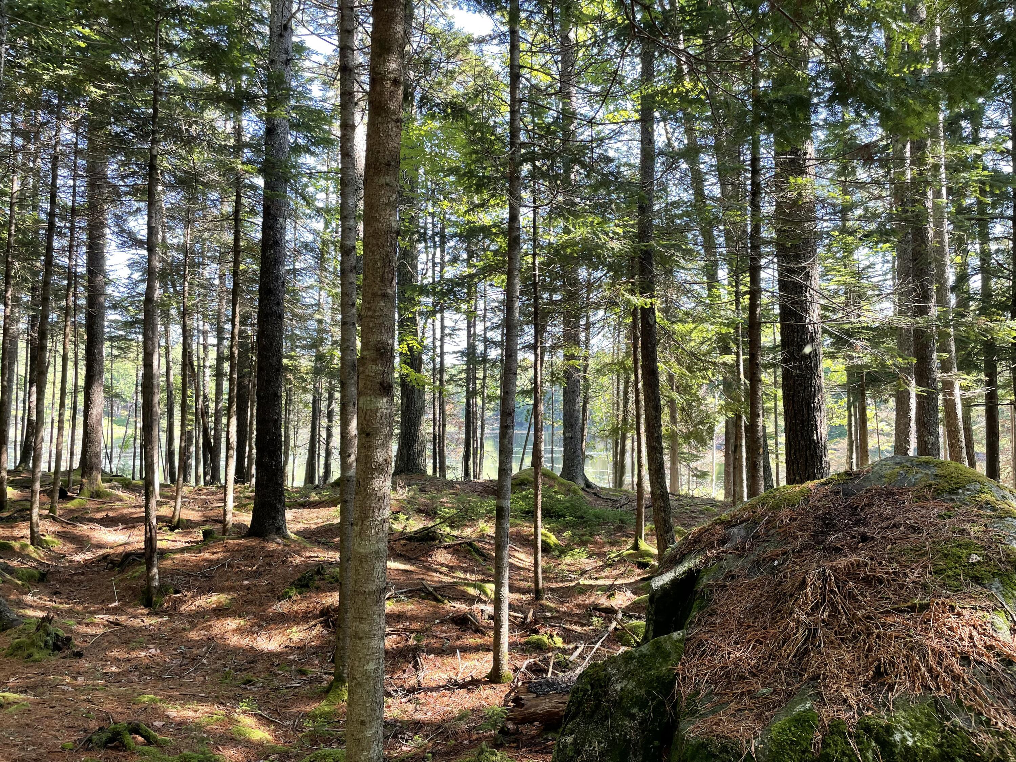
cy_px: 381
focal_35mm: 26
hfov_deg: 67.3
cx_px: 508
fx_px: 763
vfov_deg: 53.1
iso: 50
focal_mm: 4.2
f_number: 1.6
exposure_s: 1/121
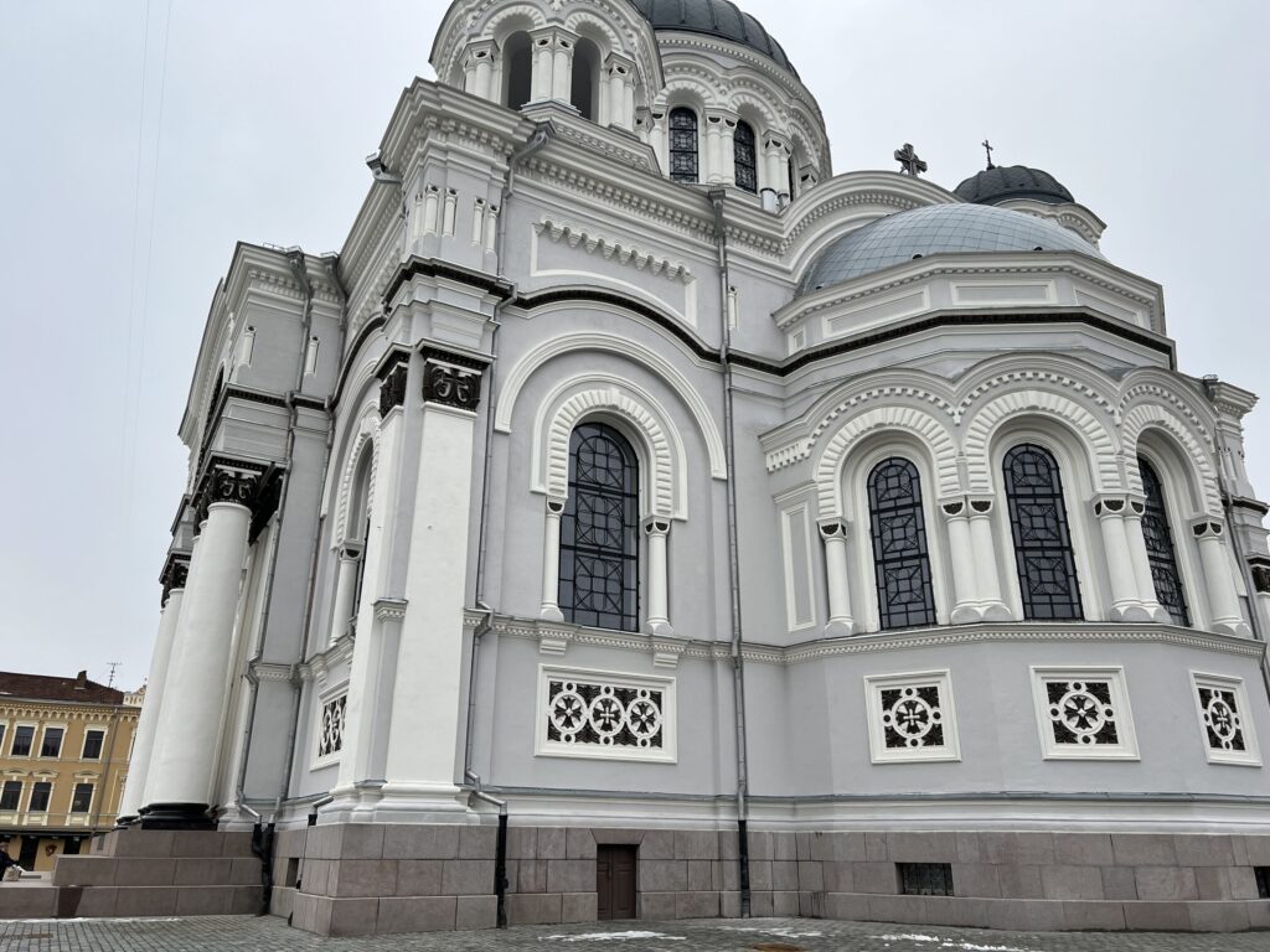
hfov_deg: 67.3
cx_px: 635
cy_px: 476
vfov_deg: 53.1
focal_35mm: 26
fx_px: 954
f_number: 1.5
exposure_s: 1/705
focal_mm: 5.7
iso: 50
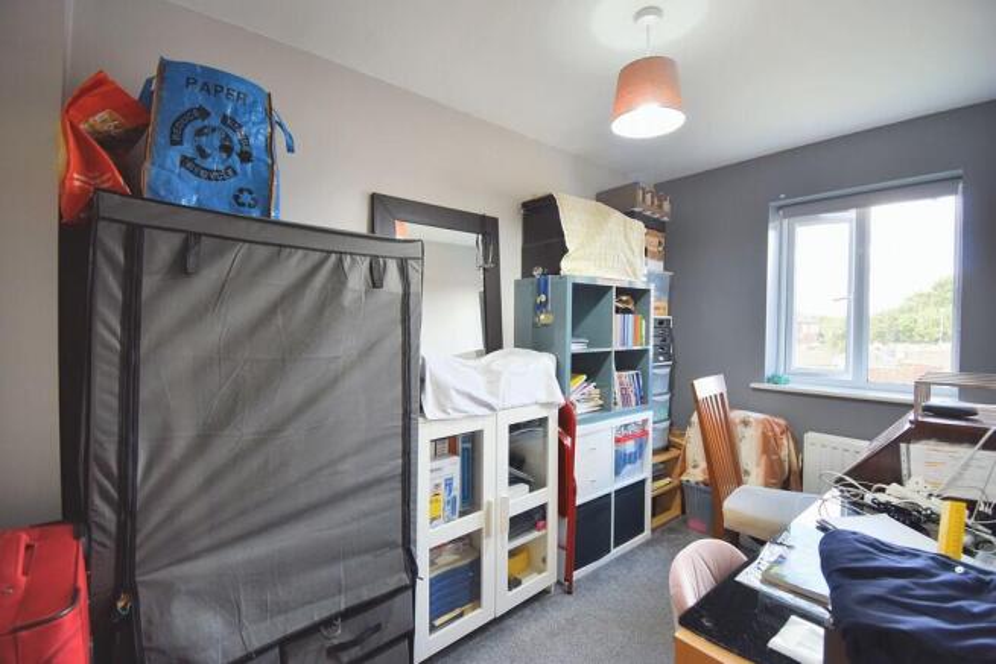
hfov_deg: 100.4
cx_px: 498
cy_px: 332
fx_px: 415
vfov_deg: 77.4
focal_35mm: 15
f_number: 4.5
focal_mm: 10
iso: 100
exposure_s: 1/15
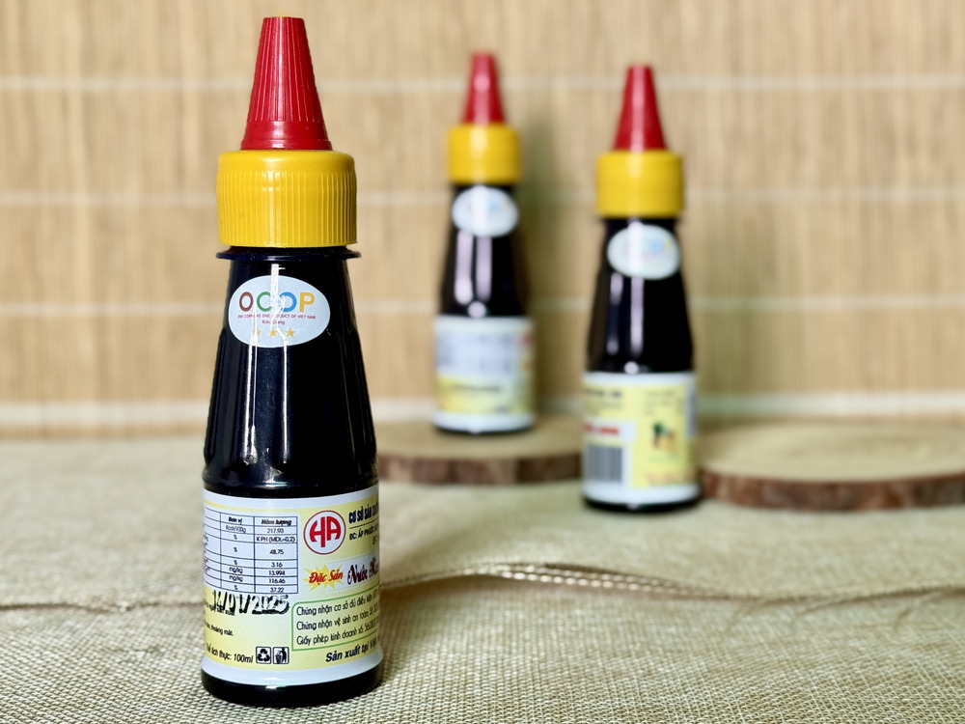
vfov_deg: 30.3
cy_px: 362
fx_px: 1338
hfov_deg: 39.7
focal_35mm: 48
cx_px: 482
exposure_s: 1/121
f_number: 1.78
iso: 64
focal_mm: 6.76
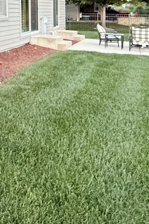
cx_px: -96
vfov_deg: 42.7
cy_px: 7
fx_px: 248
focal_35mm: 40
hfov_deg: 23.4
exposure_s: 1/60
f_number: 2.2
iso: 400
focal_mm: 2.22
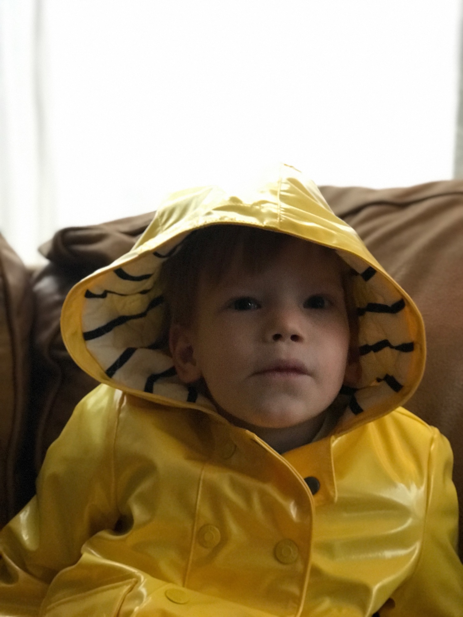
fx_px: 1017
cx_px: 232
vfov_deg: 33.8
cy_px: 308
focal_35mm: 57
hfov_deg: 25.7
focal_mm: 6.6
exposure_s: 1/60
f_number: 2.8
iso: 640
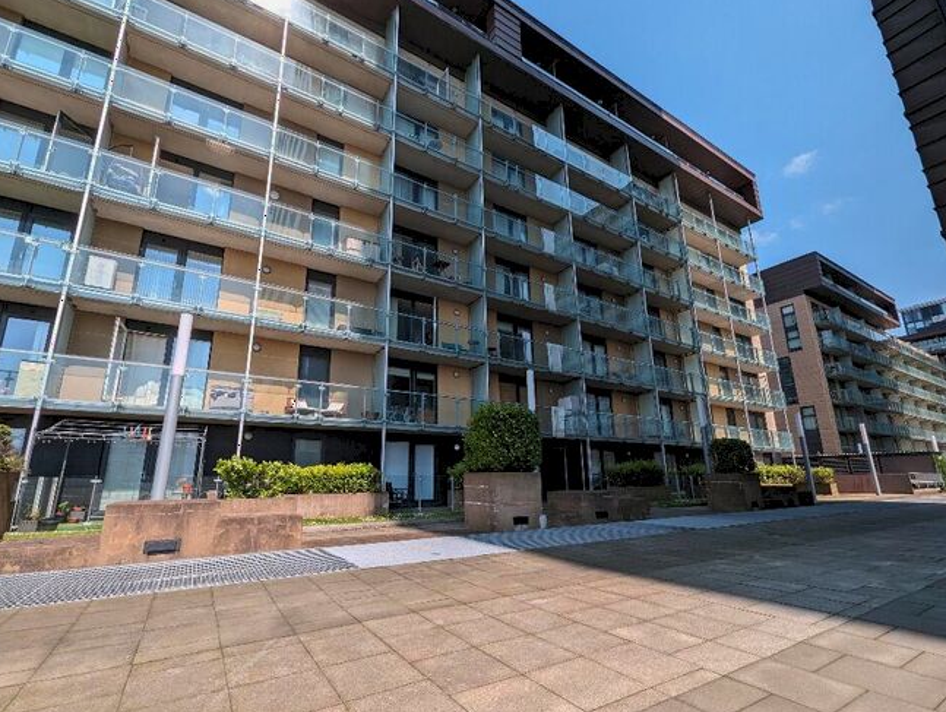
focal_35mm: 14
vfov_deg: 85.7
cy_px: 376
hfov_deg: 101.9
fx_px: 383
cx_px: 450
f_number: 2.2
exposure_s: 1/1261
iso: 41
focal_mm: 1.95
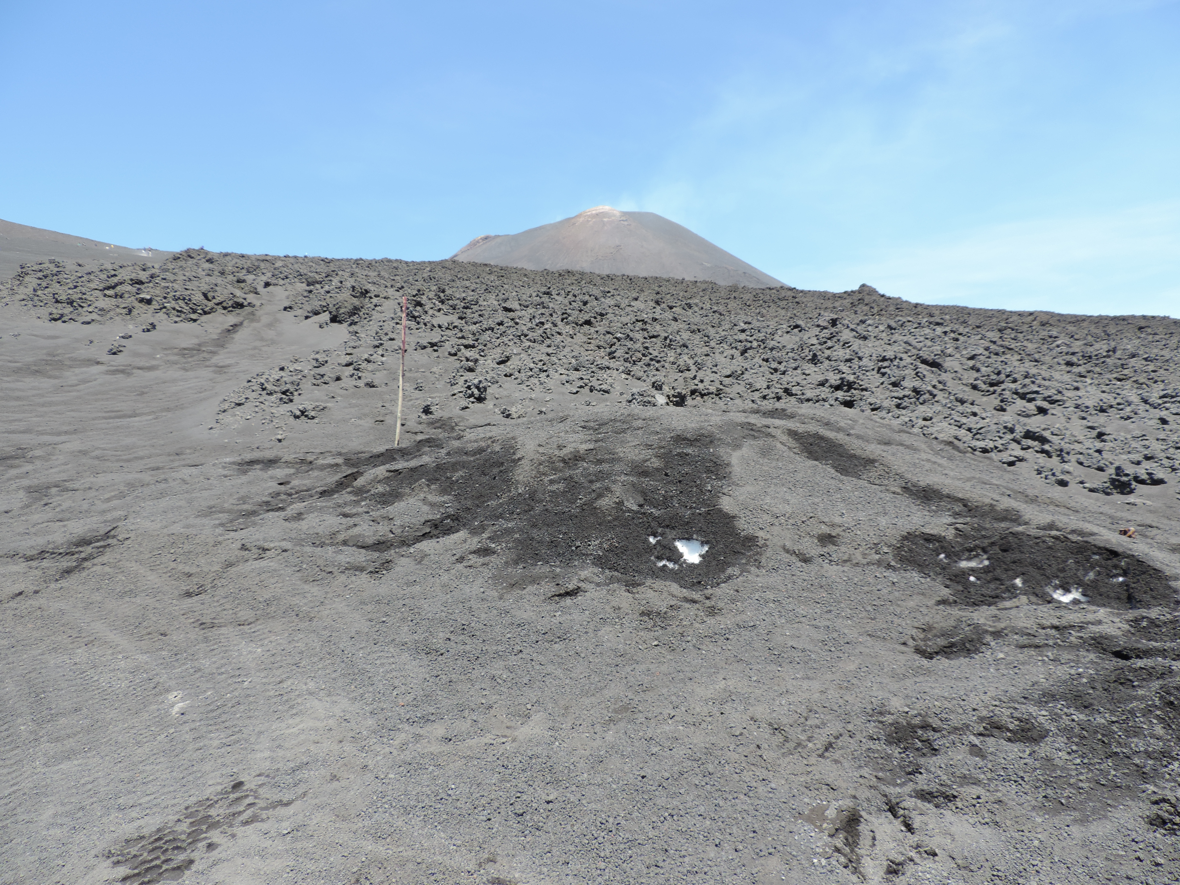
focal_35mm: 24
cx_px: 590
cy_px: 442
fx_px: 818
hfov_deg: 71.6
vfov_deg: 56.8
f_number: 3
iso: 80
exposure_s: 1/400
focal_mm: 4.3
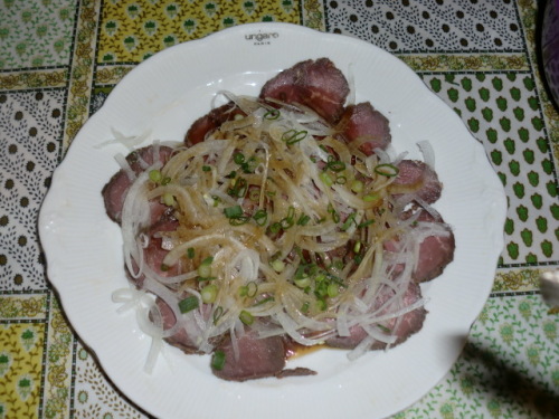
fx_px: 565
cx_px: 280
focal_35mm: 35
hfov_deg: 52.6
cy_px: 210
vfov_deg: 40.7
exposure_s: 1/40
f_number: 3.1
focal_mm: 6.3
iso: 64
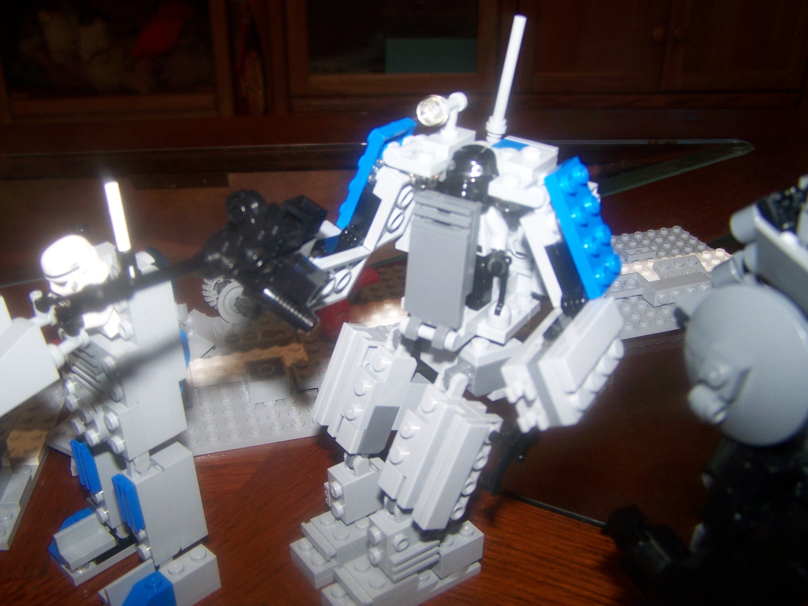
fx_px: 887
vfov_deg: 37.7
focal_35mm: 38
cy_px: 303
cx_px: 404
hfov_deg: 49.0
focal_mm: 6.3
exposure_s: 1/60
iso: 80
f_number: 2.8
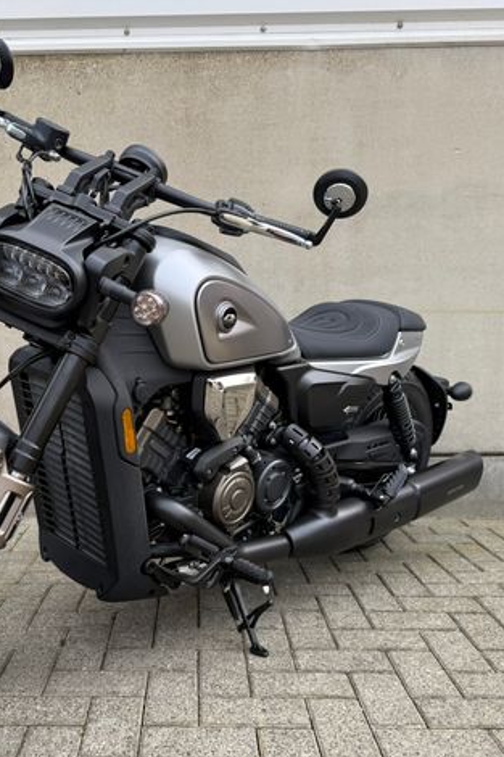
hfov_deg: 38.5
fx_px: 714
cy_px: 382
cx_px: 172
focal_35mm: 34
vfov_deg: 55.8
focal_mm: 6.76
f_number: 1.78
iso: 80
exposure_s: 1/627
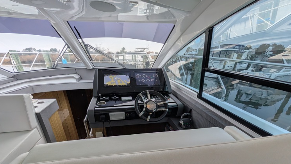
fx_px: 108
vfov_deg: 71.3
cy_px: 114
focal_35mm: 14
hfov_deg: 106.8
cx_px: 141
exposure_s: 1/781
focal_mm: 2.02
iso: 52
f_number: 1.7
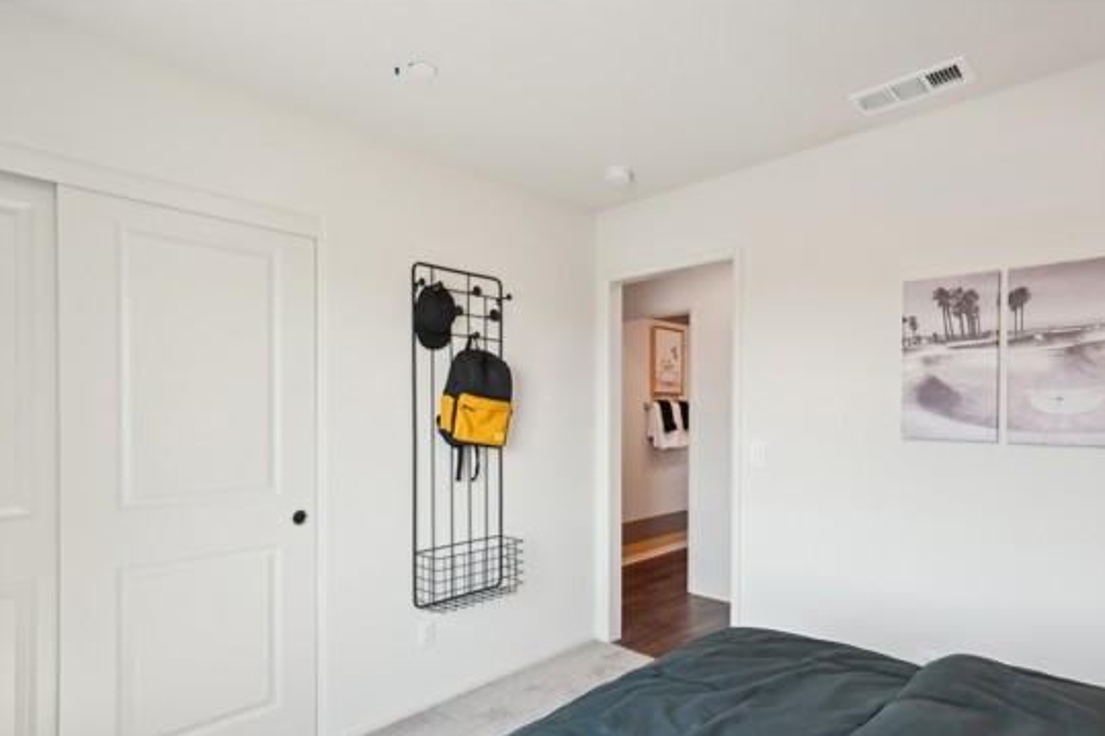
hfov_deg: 86.9
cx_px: 556
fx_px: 583
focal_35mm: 19
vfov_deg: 64.2
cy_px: 422
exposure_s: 1/45
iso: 400
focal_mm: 16
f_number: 8
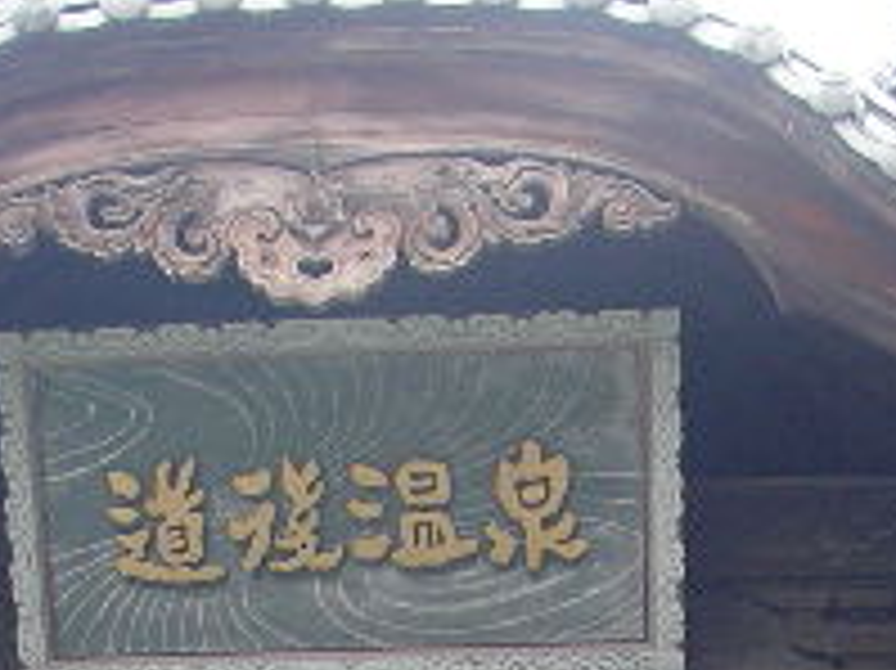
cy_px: 1003
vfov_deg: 11.9
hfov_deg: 16.6
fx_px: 3078
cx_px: 491
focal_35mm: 119
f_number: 2.8
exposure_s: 1/80
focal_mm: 5.7
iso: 80
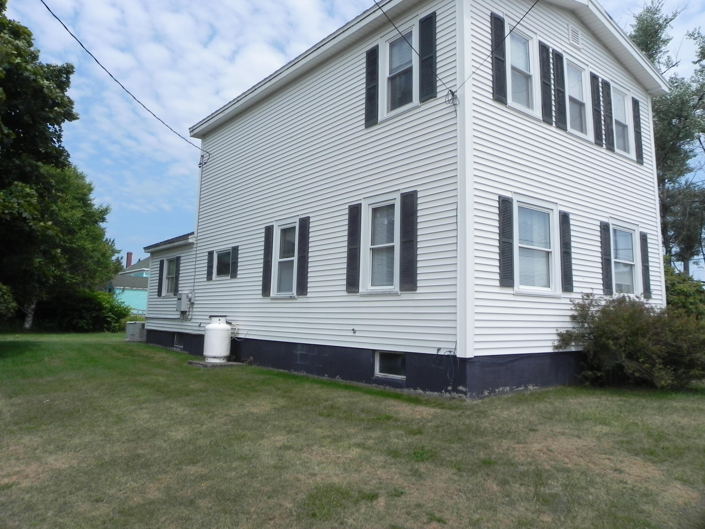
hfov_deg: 67.3
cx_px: 352
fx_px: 530
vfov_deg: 53.1
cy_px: 264
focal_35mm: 26
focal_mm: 4.6
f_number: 8
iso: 160
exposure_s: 1/420
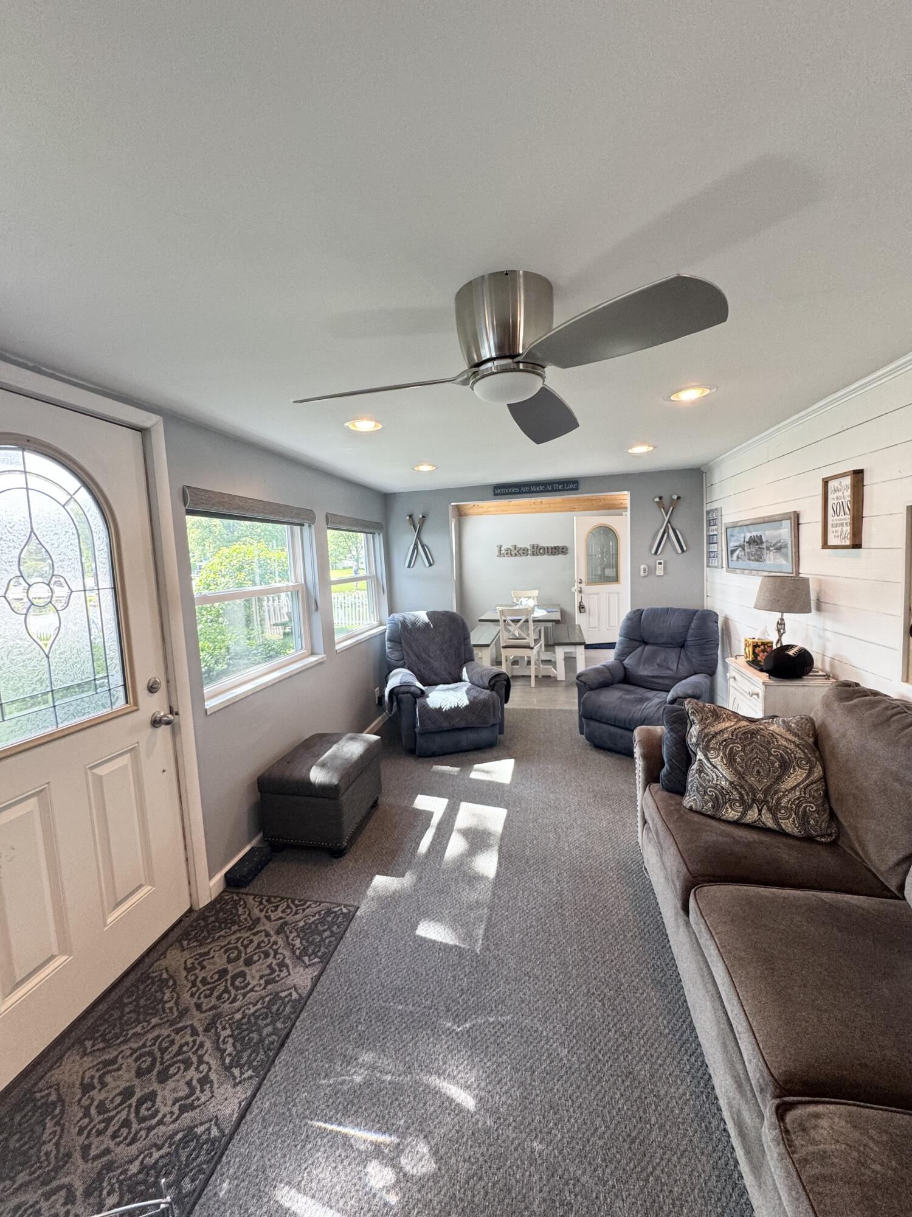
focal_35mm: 14
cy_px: 608
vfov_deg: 102.1
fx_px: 492
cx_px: 456
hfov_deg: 85.7
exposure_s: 1/120
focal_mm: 2.22
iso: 160
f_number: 2.2
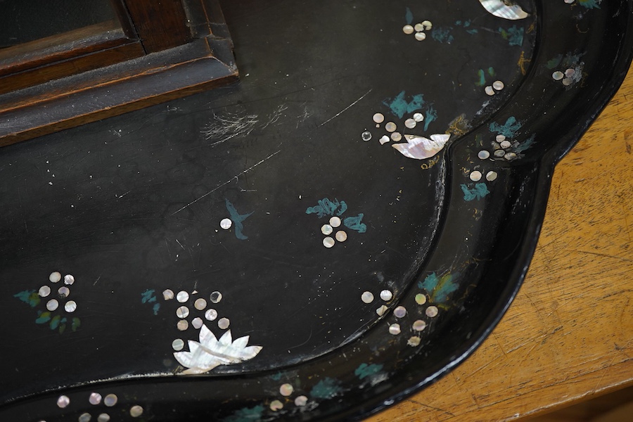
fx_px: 791
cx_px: 316
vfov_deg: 29.9
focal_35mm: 45
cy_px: 211
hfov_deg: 43.6
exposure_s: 1/125
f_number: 5.6
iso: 1250
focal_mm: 30
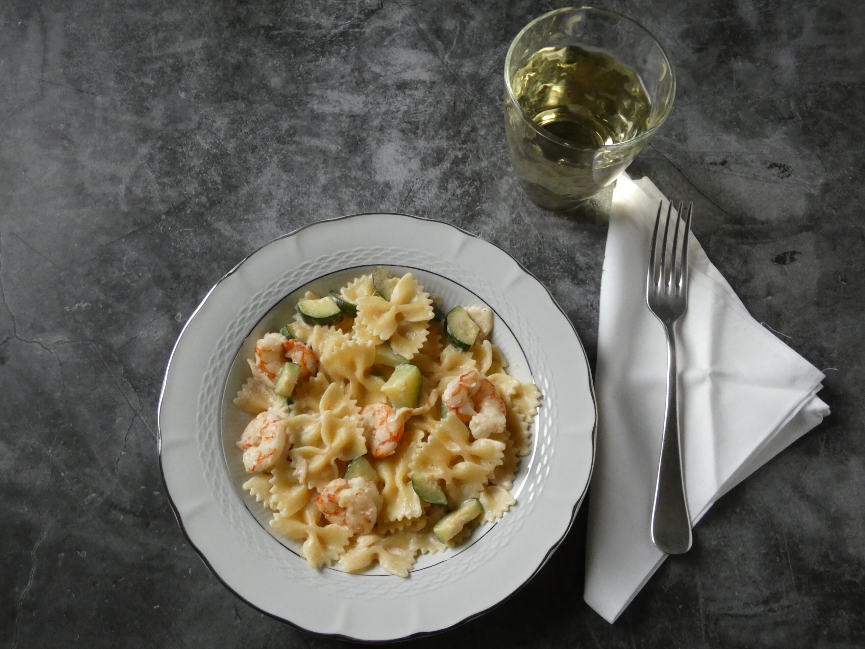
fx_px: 800
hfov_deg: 56.8
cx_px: 432
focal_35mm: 32
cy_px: 324
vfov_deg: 44.2
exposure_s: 1/80
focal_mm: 5.8
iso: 640
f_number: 3.4
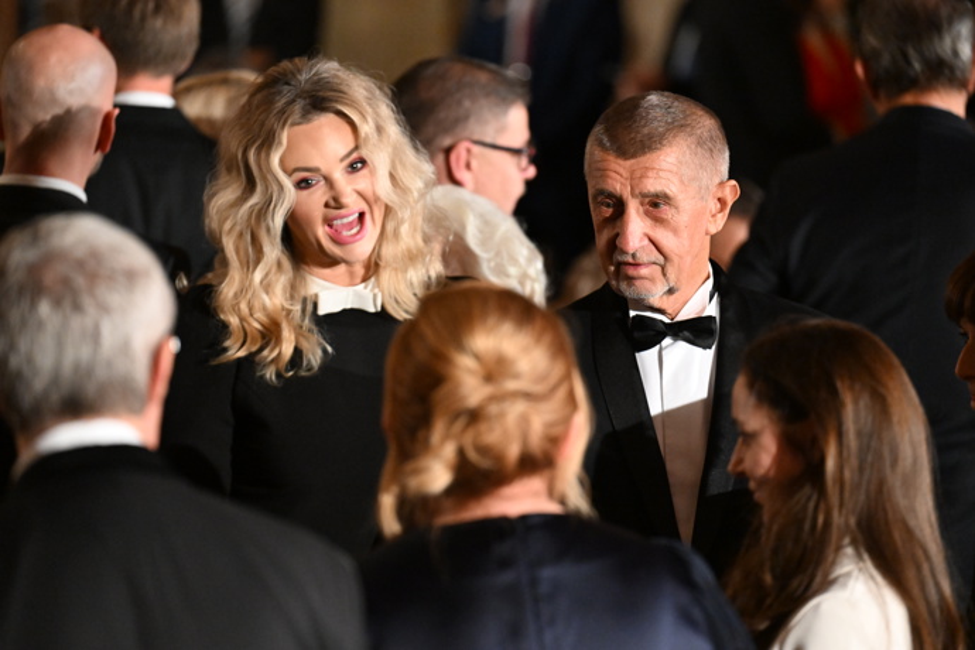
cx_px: 488
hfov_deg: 10.3
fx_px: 5416
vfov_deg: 6.9
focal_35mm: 200
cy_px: 325
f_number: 3.5
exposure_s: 1/250
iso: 8000
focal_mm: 200
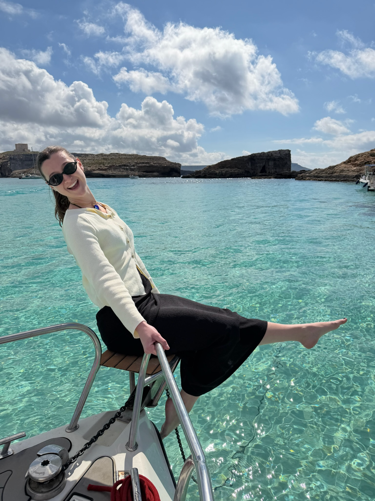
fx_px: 347
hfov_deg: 56.8
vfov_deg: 71.6
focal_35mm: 24
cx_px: 188
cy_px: 250
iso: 80
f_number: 1.78
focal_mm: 6.76
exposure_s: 1/17544
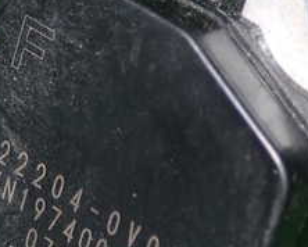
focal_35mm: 187
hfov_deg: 10.3
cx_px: 65
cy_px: 240
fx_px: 1706
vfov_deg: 8.2
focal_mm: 12.73
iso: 125
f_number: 11
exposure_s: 1/60
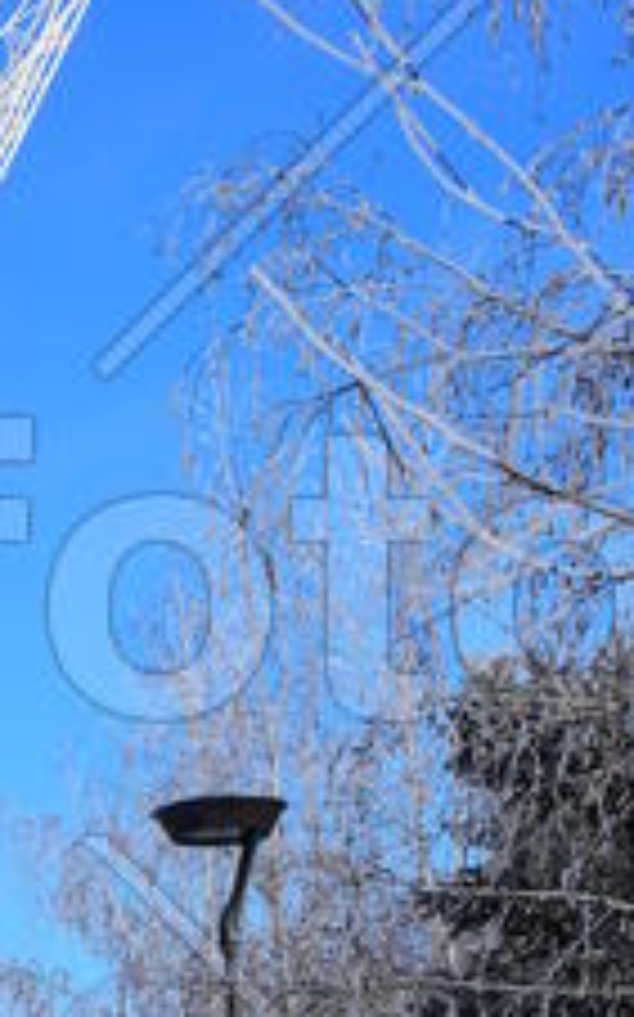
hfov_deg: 12.5
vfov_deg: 20.4
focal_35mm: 102
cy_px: 608
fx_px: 2823
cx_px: -137
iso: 100
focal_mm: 26
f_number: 9
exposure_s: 1/320
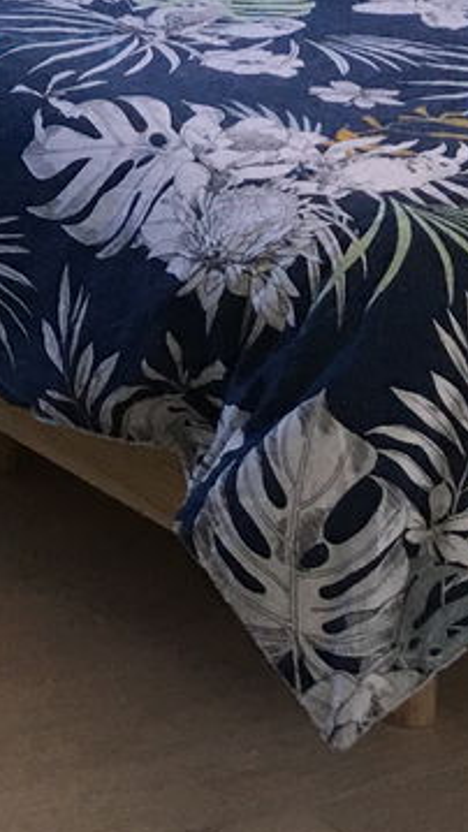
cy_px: -378
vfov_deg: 14.3
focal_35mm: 141
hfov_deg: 7.6
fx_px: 3110
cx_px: -871
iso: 32
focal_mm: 4.15
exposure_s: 1/33
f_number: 2.2
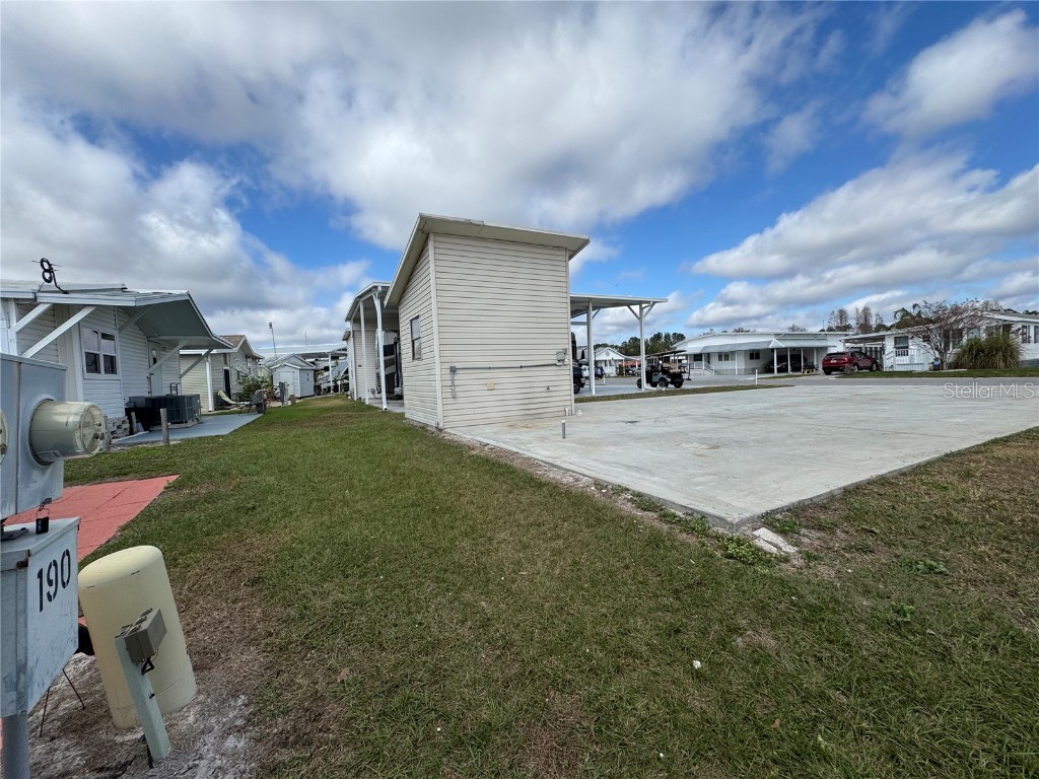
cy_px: 390
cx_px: 520
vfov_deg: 85.7
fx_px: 420
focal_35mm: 14
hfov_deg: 102.1
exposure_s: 1/2208
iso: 50
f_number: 2.2
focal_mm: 2.22
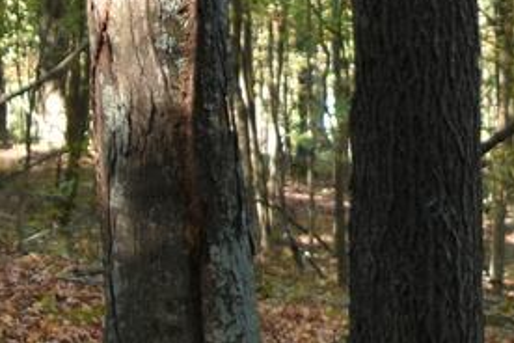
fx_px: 2855
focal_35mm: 200
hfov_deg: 9.9
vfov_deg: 6.6
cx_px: 803
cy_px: -351
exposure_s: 1/40
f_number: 3.5
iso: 125
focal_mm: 18
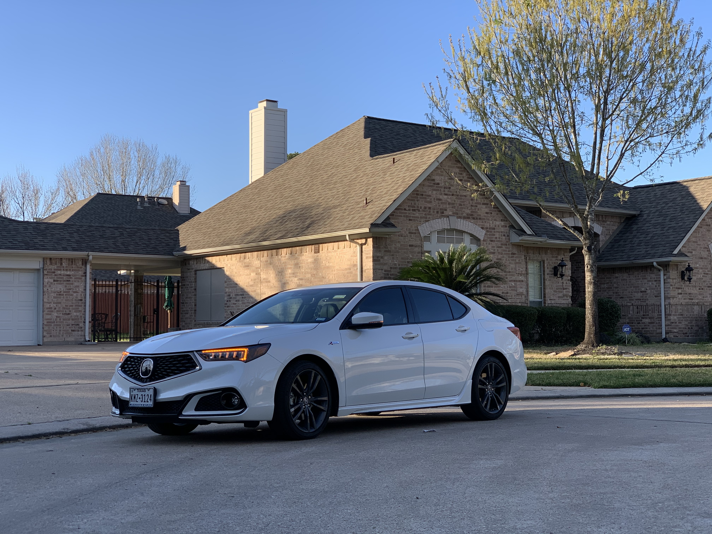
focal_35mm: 52
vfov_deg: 28.0
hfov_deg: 36.8
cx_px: 356
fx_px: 1070
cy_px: 267
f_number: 2.4
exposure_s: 1/381
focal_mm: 6
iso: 16
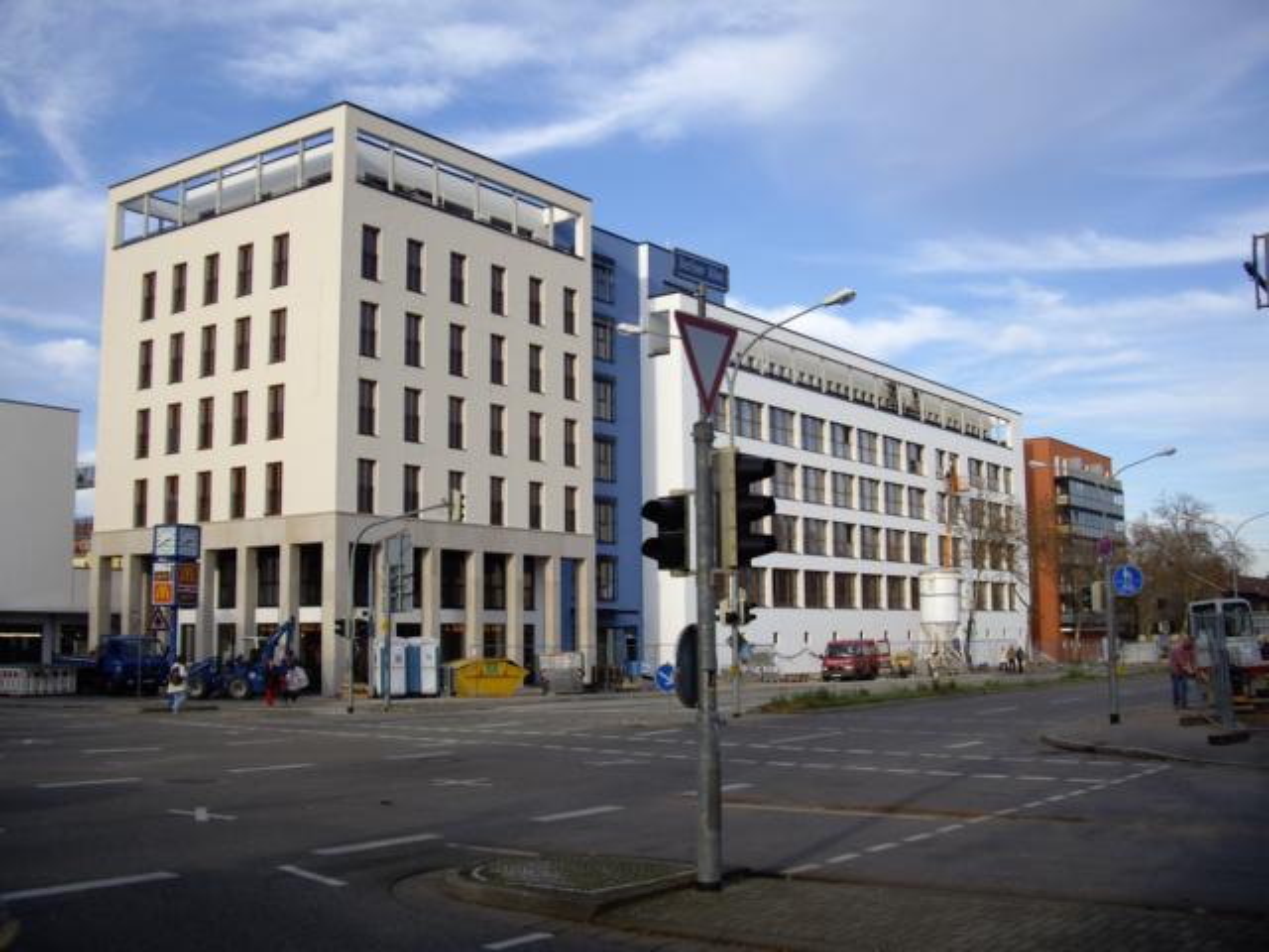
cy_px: 476
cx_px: 634
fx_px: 1393
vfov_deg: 37.7
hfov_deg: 49.0
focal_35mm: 38
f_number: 8
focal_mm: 7.9
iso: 64
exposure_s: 1/80
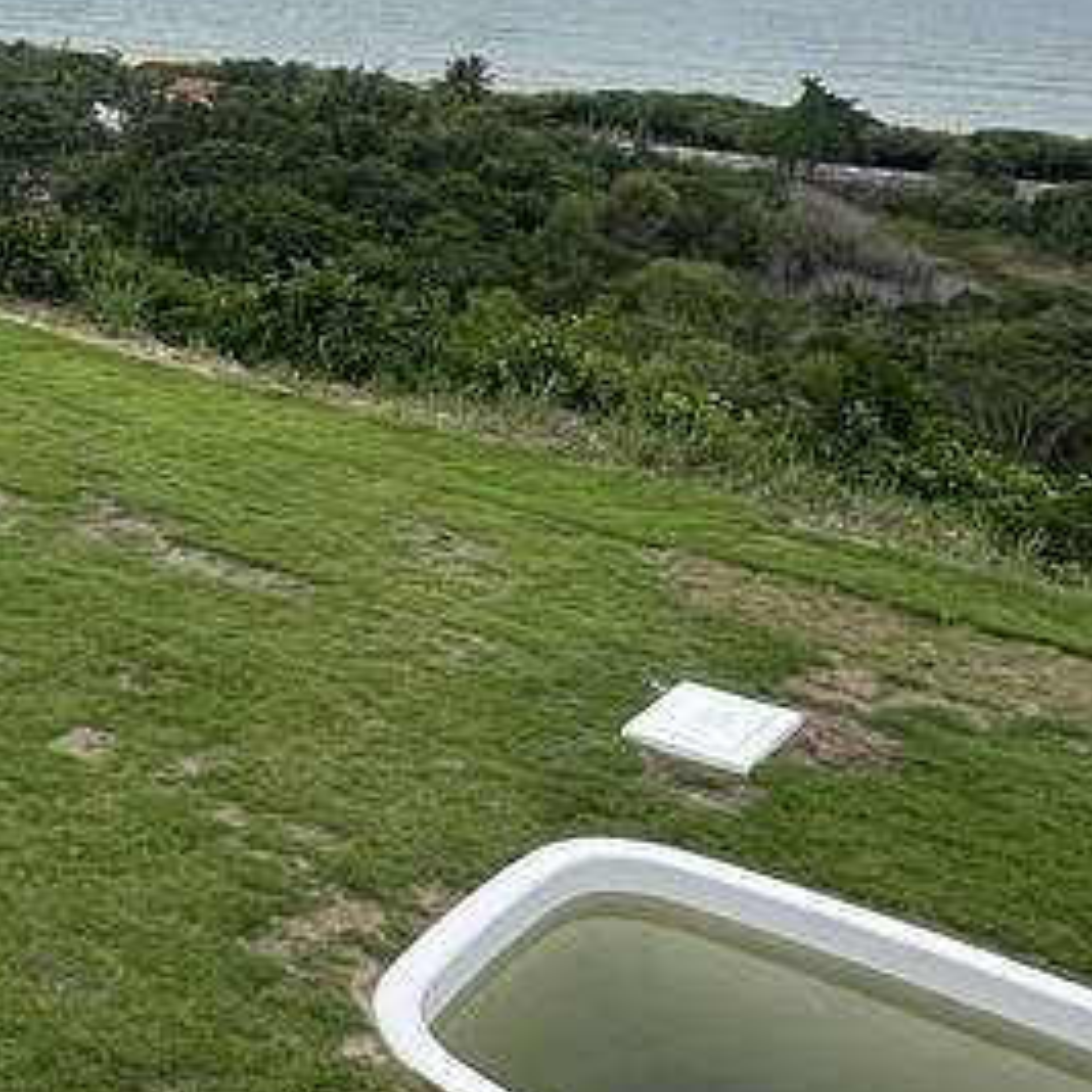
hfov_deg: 31.5
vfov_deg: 33.1
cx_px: 8
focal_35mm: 50
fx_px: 1785
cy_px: 217
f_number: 2.2
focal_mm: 2.22
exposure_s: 1/1689
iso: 50
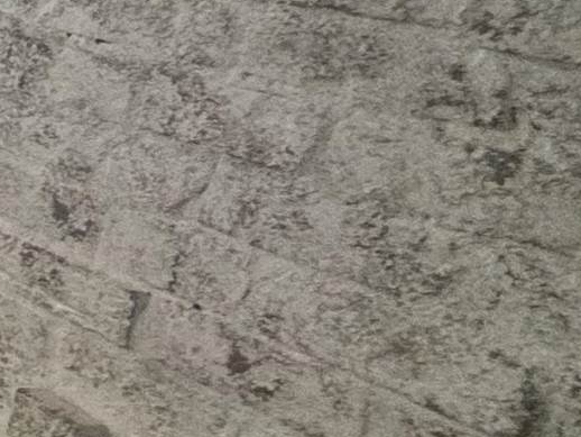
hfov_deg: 11.8
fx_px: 1394
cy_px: 154
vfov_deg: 17.8
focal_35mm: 83
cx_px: -1131
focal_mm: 2.22
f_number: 2.2
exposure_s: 1/120
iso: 250
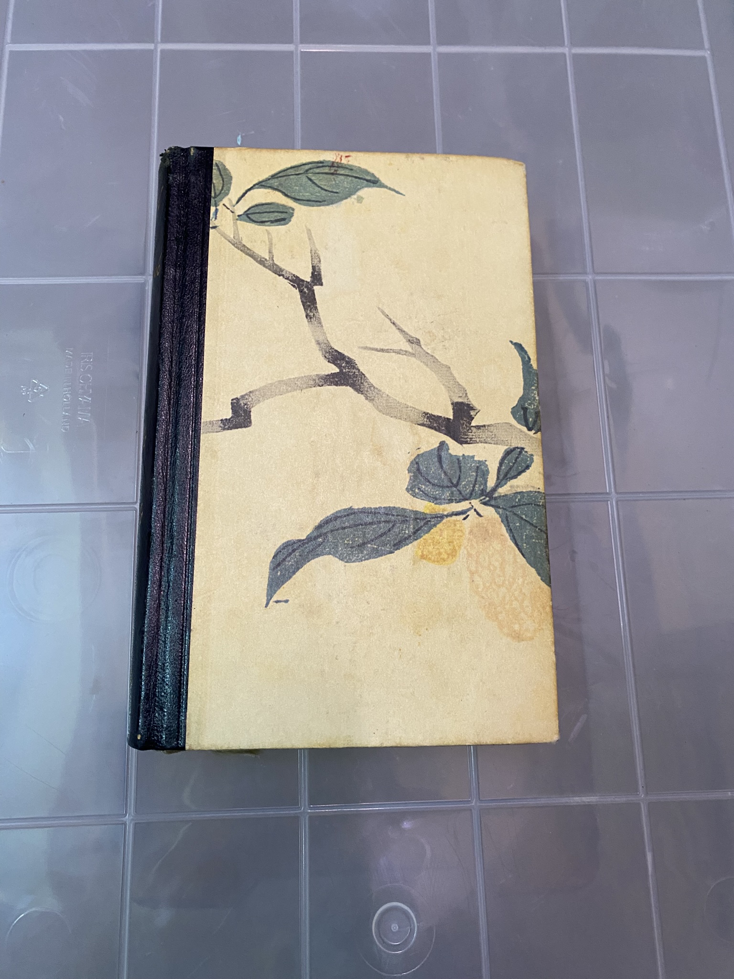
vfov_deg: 67.3
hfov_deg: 53.1
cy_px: 490
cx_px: 367
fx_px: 735
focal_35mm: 26
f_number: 1.8
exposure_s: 1/50
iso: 250
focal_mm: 4.25
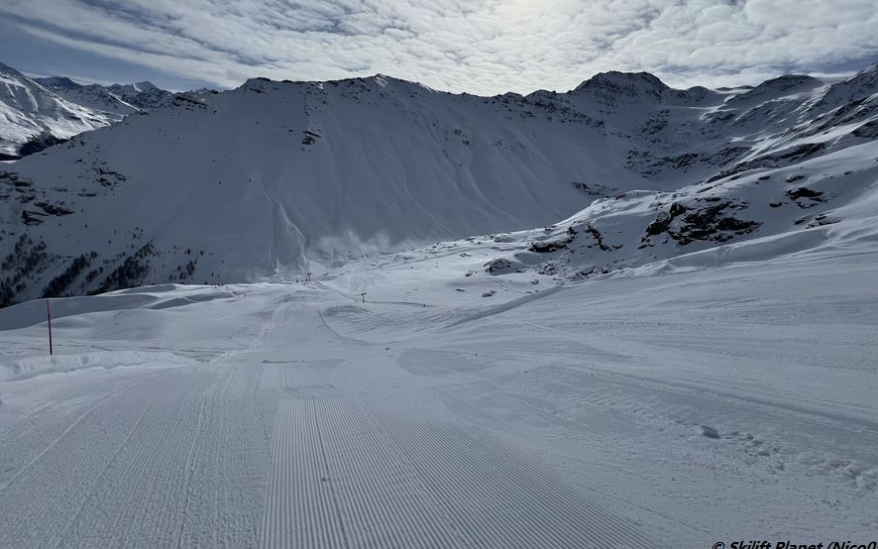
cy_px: 222
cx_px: 445
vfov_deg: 77.8
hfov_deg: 105.3
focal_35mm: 14
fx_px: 335
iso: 32
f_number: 1.8
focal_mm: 1.57
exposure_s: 1/6135
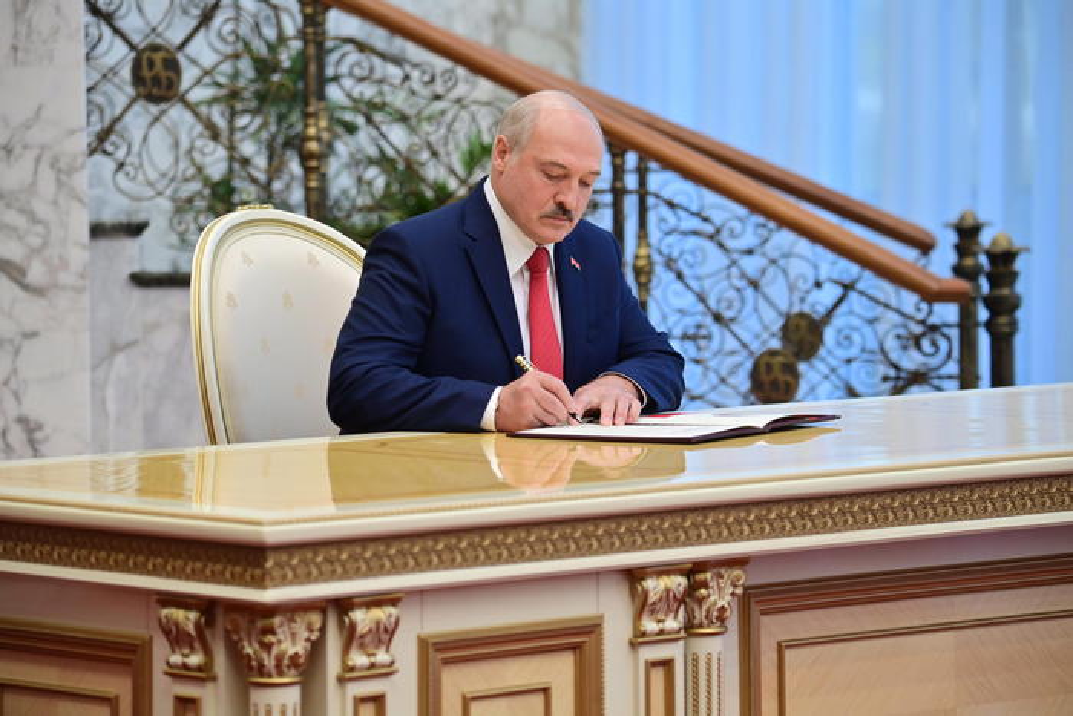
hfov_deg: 11.7
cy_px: 358
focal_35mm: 175
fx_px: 5217
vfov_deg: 7.8
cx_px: 536
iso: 1600
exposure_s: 1/400
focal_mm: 175
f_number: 7.1
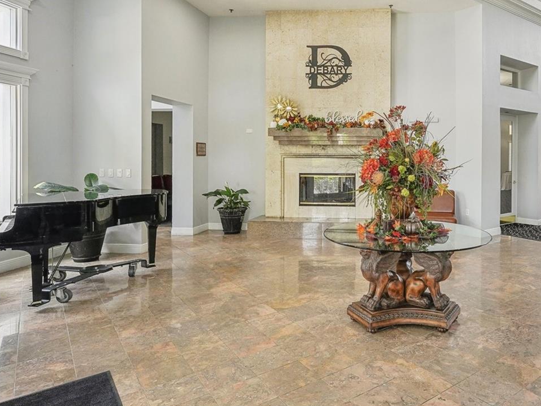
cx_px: 379
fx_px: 383
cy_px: 173
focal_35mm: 24
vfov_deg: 55.7
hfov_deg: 67.7
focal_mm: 15.3
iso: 320
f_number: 8
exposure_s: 1/30
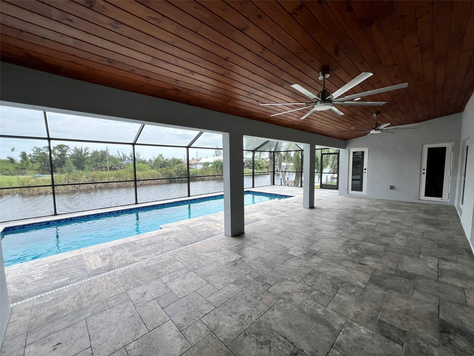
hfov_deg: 106.2
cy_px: 178
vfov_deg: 89.9
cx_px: 237
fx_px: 178
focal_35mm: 13
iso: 32
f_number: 1.8
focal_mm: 1.57
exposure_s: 1/630
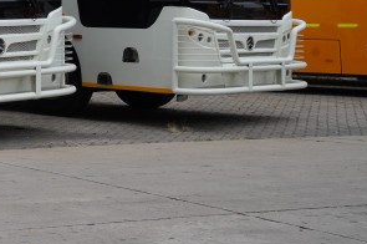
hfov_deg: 19.7
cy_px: -75
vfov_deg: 13.8
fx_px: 967
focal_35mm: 95
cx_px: -117
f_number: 9
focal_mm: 35
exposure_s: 1/1000
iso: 500
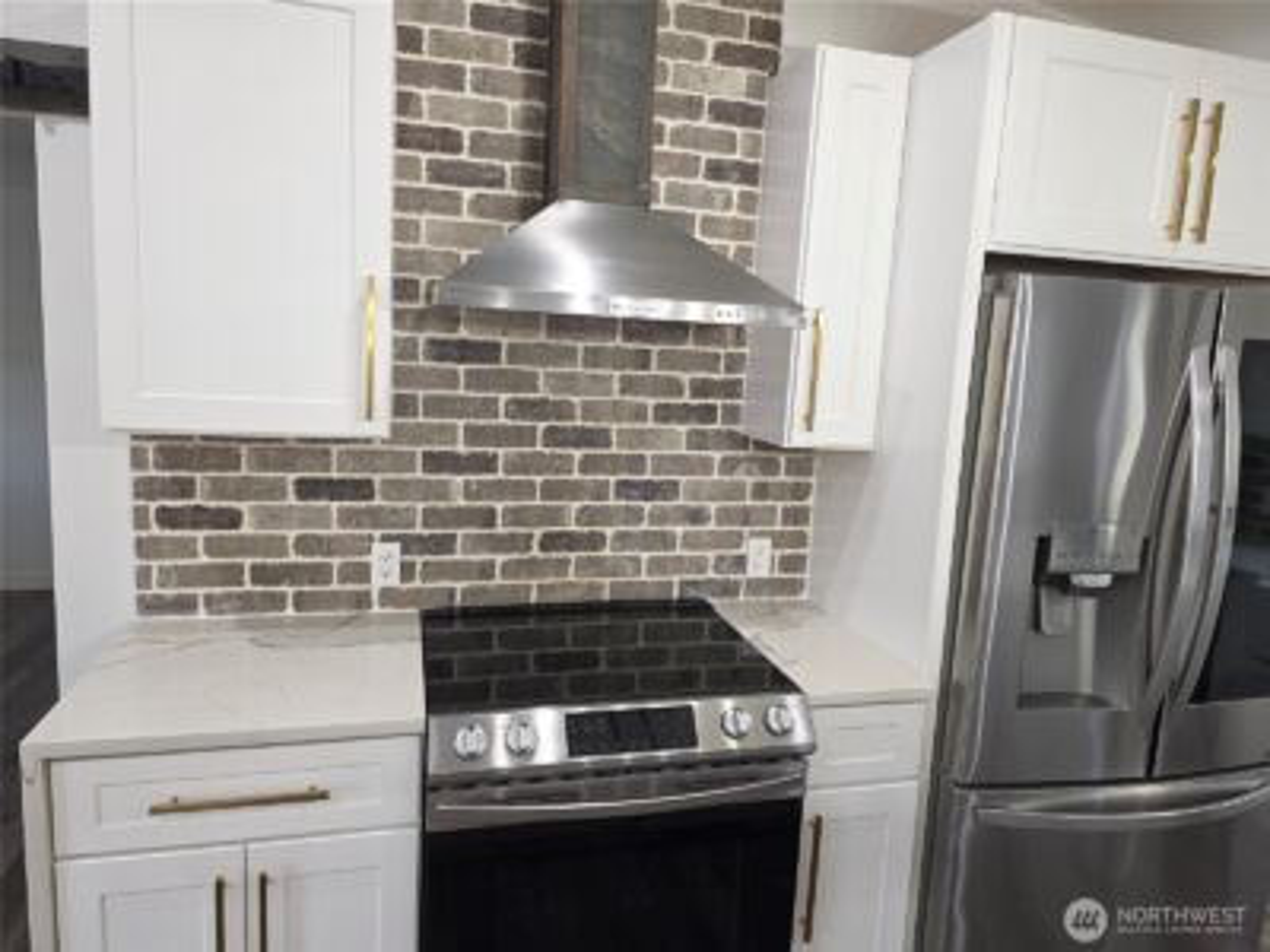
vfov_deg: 58.9
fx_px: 844
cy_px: 476
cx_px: 635
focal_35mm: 23
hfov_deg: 73.9
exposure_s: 1/60
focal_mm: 6.3
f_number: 1.7
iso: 80
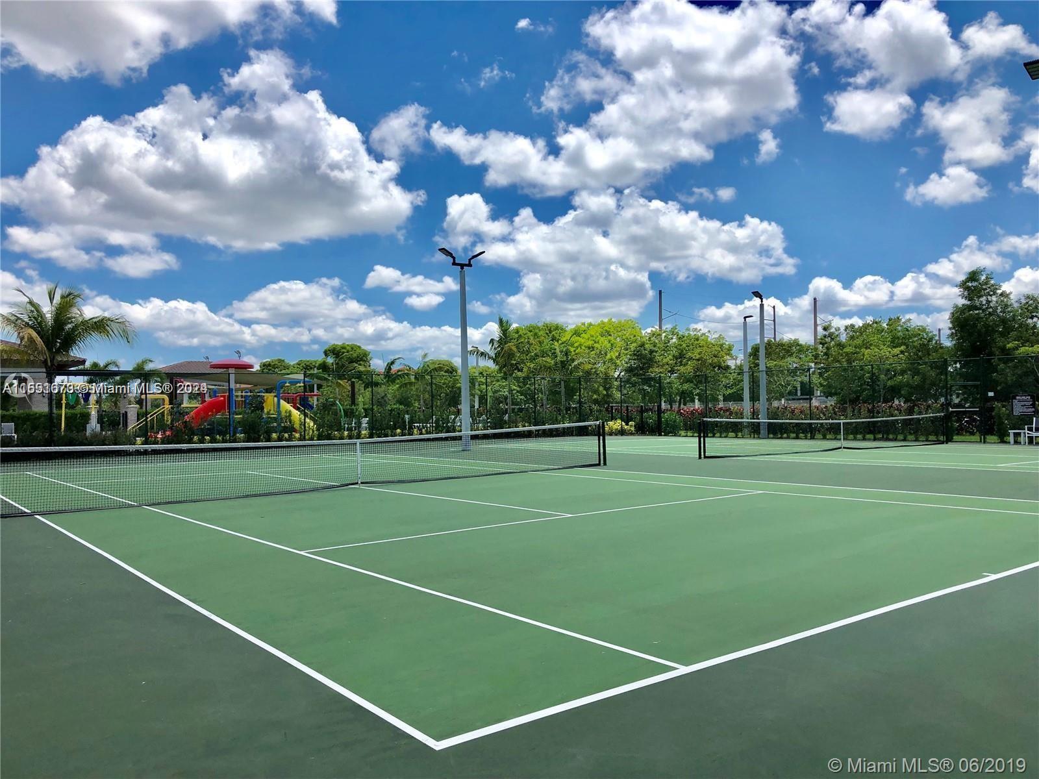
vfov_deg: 49.7
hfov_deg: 63.4
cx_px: 520
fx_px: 840
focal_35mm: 28
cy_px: 390
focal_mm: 4
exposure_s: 1/3472
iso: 25
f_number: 1.8
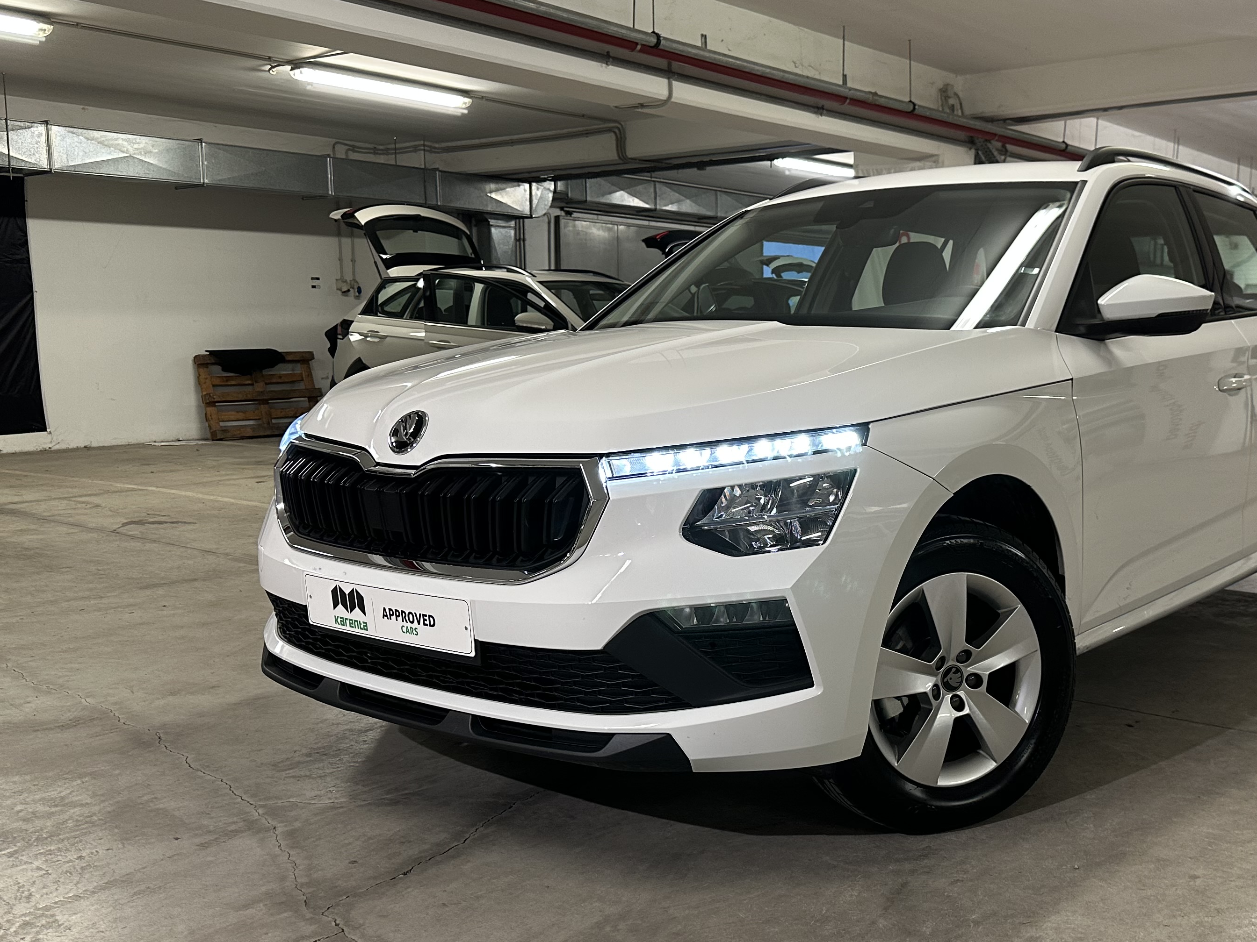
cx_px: 747
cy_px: 510
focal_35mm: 36
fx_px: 1307
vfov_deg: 39.6
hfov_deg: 51.1
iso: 200
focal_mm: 6.86
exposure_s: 1/50
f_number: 1.78
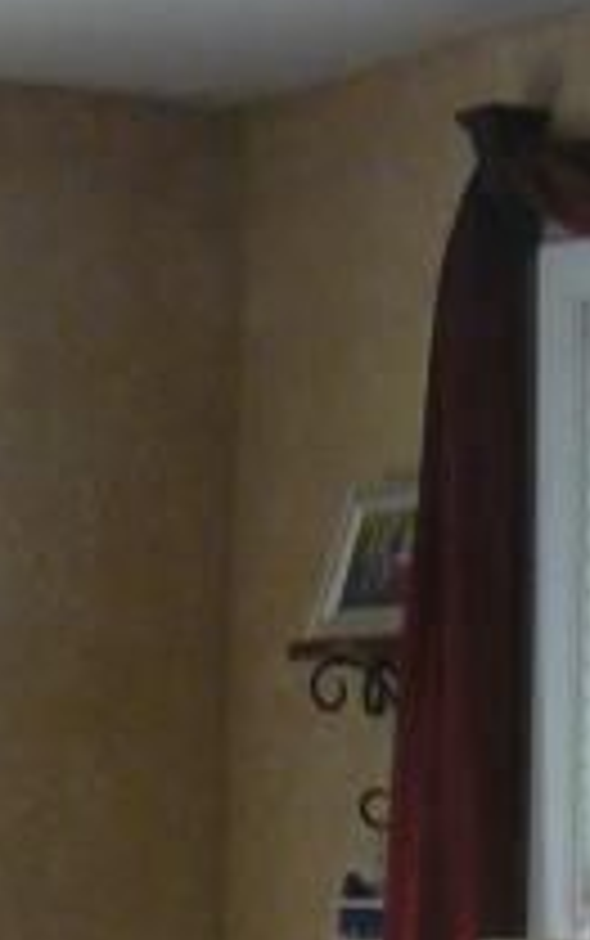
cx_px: -86
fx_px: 4801
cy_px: 1489
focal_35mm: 187
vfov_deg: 10.7
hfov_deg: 7.0
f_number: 2.8
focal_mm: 6
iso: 125
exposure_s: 1/30
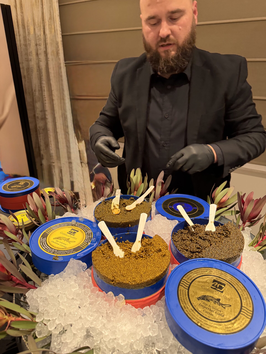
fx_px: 246
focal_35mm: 24
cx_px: 133
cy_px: 177
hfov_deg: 56.8
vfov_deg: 71.6
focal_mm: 6.76
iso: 500
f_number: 1.78
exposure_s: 1/60
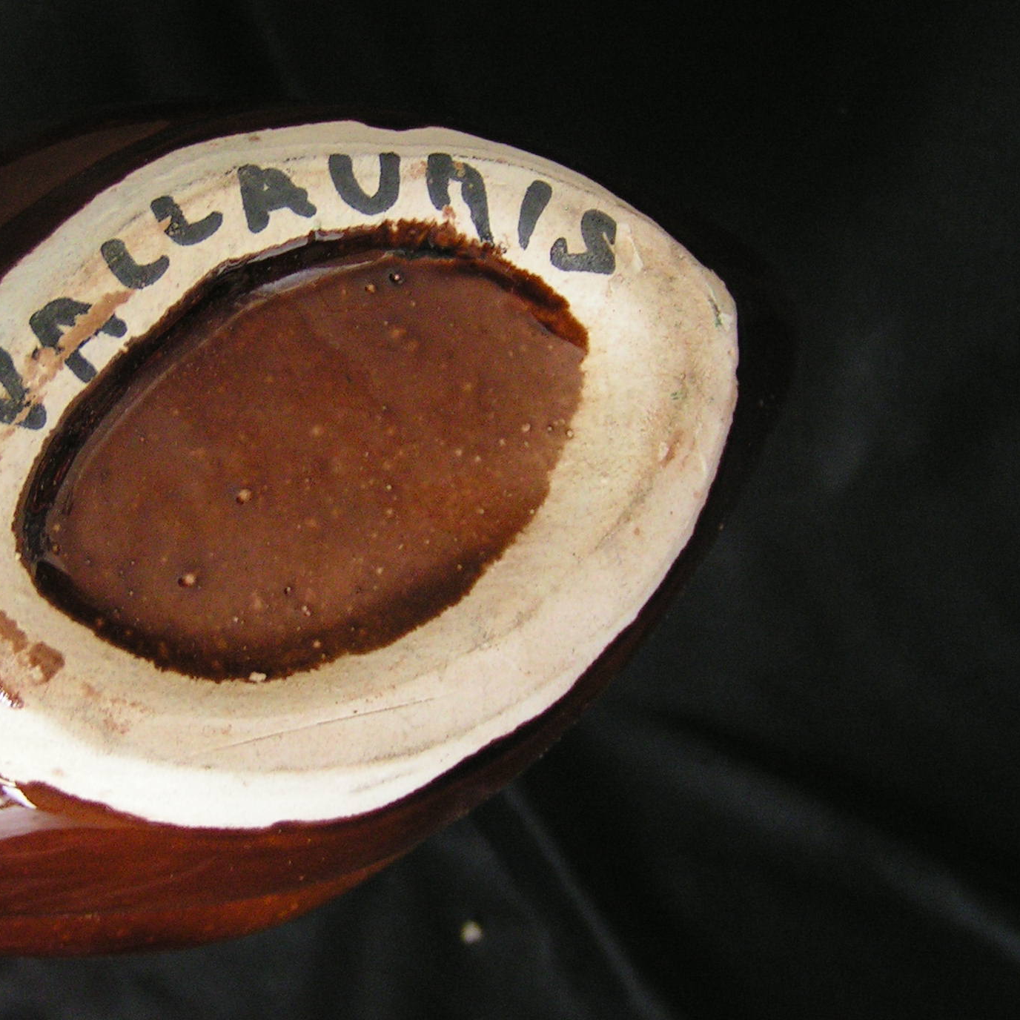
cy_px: 504
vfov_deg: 34.0
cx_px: 323
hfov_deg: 33.7
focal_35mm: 50
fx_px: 1667
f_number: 2.8
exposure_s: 1/40
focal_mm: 5.8
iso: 160
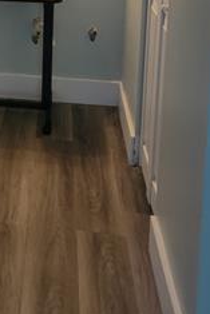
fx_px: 603
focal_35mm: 69
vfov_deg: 26.9
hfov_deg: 18.3
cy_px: -29
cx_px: -70
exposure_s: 1/40
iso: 250
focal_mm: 5.4
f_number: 1.8
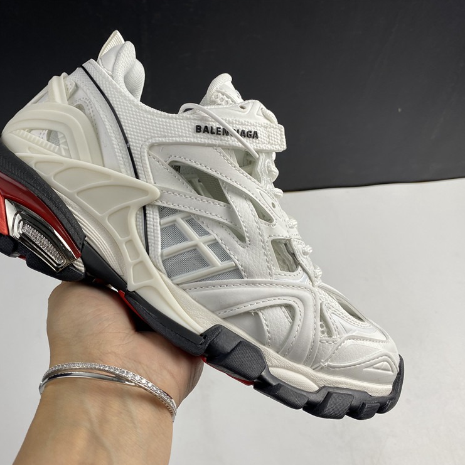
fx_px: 471
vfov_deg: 52.5
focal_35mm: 31
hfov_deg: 52.1
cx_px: 182
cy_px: 233
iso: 40
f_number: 1.8
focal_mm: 4.25
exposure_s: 1/121
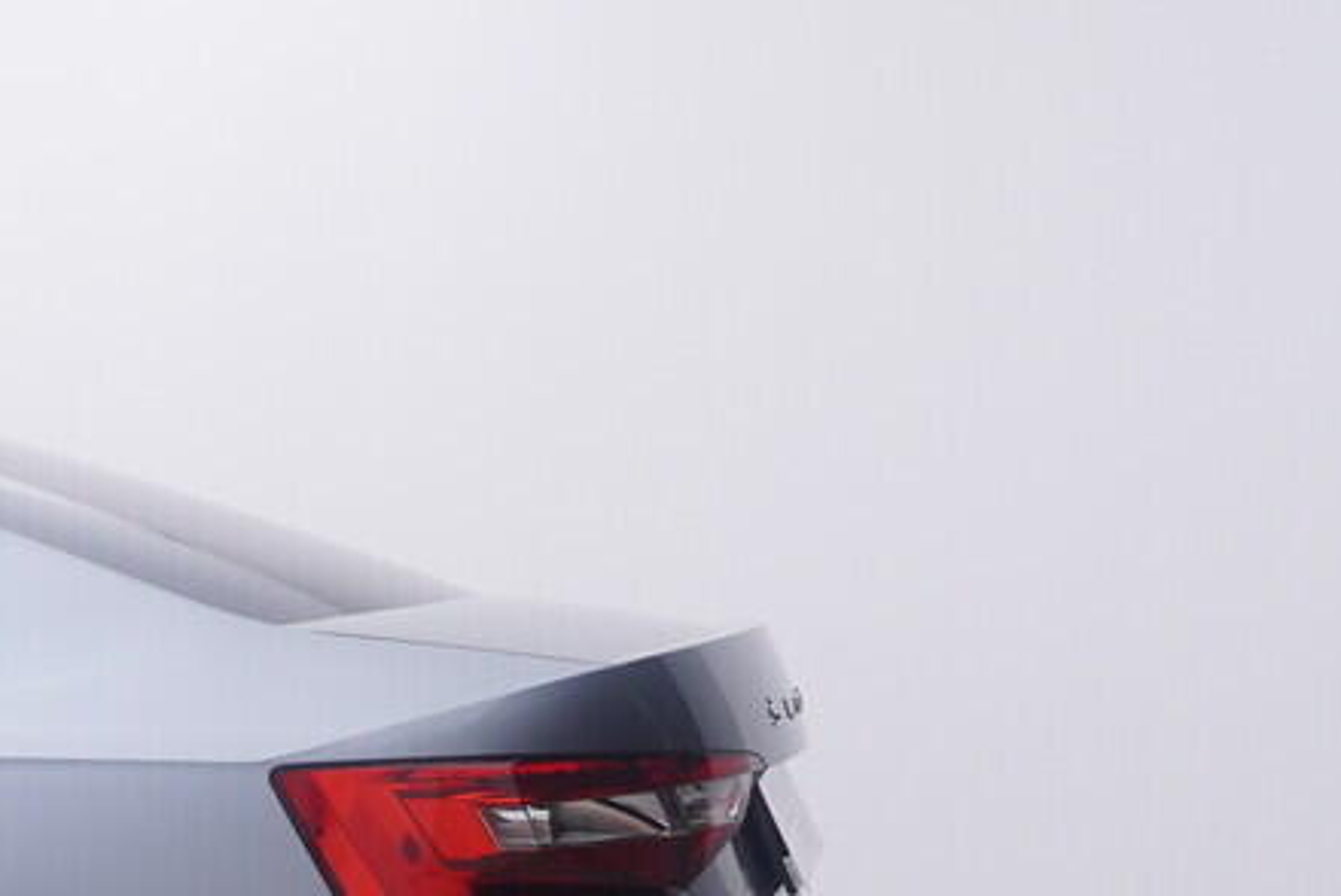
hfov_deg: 22.7
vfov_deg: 18.1
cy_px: 875
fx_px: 2745
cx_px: -640
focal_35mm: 74
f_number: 5
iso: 200
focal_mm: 15
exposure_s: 1/80
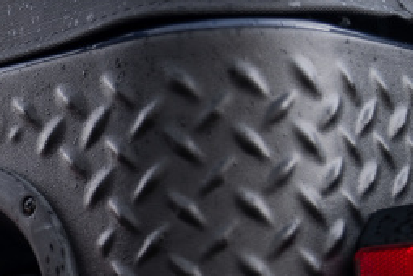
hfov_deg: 16.1
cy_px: 343
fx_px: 1365
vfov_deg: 11.3
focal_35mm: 119
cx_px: -151
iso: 50
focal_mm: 38
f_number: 2.8
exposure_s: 1/100
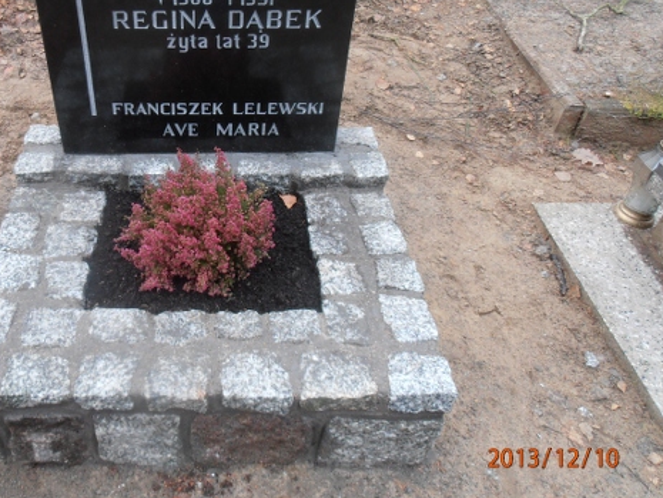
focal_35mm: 33
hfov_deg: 54.2
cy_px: 188
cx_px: 218
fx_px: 632
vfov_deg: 42.7
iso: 125
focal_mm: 4.2
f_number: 3
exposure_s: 1/15
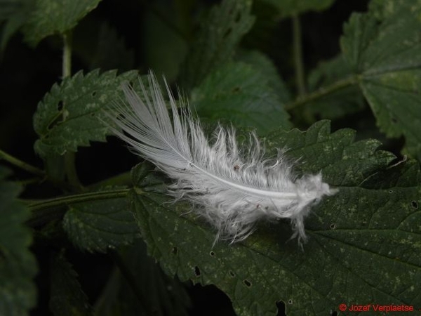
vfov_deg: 17.4
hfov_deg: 23.0
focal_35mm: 85
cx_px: 210
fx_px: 1034
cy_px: 158
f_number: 4
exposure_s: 1/125
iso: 160
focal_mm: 15.1
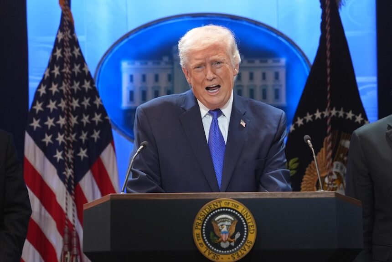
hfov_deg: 9.1
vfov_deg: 6.1
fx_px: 2452
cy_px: 131
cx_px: 196
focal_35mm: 225
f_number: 2.8
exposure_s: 1/500
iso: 2500
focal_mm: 150
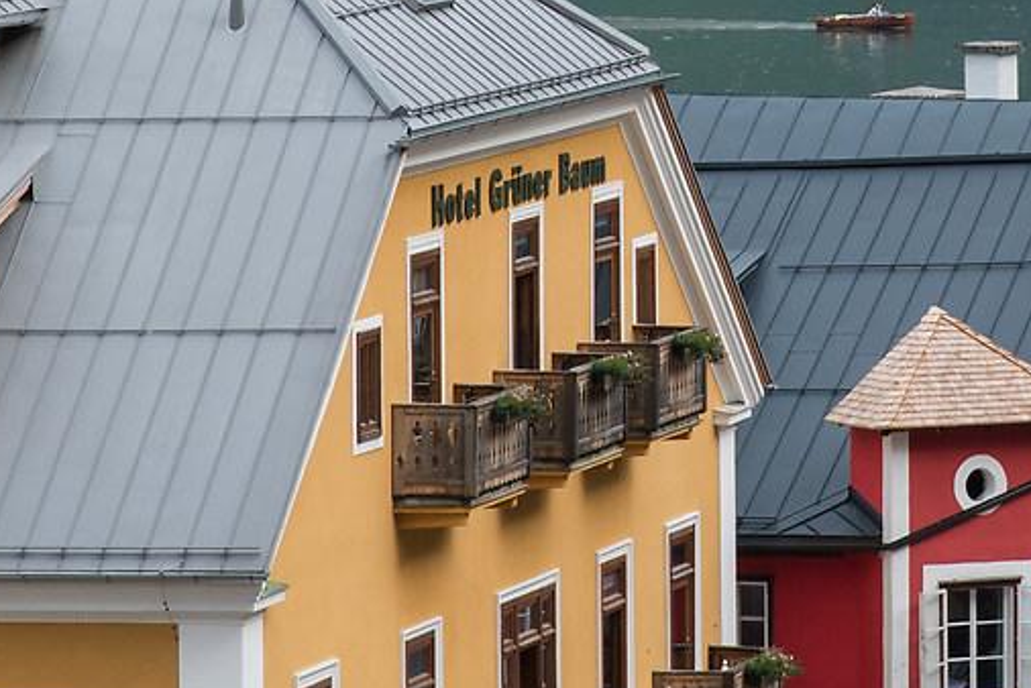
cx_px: 823
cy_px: -267
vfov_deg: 4.1
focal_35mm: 332
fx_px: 9513
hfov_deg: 6.2
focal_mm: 70
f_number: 8
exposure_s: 1/250
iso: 360
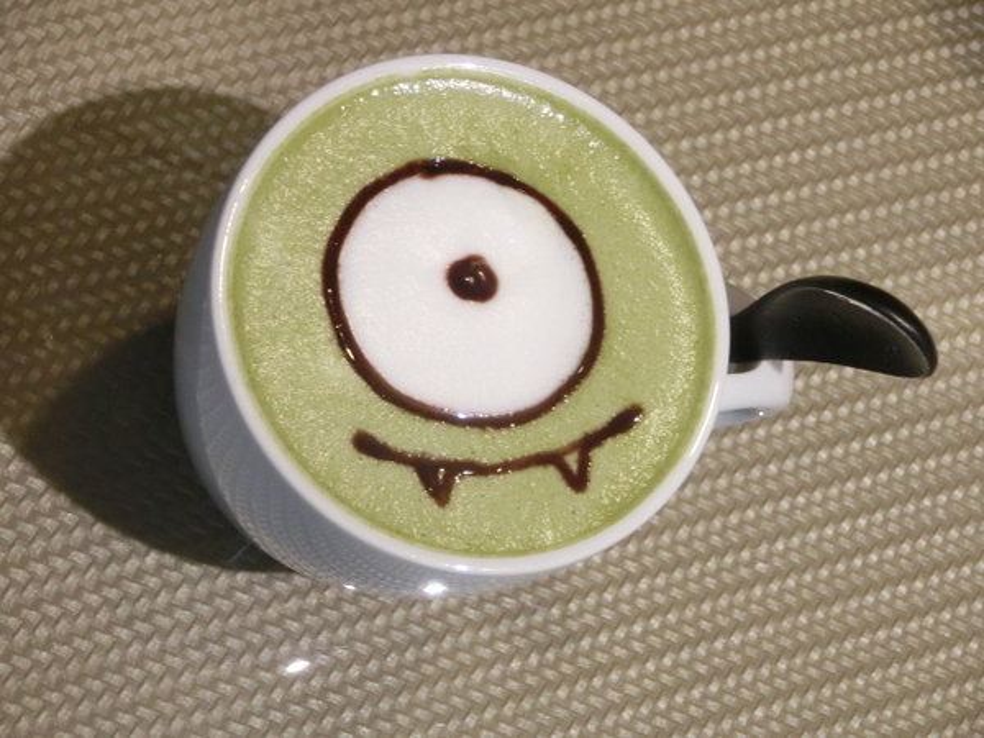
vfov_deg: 17.4
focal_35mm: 85
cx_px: 492
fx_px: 2416
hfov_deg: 23.0
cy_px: 369
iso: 800
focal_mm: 15.16
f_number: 5
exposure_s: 1/80
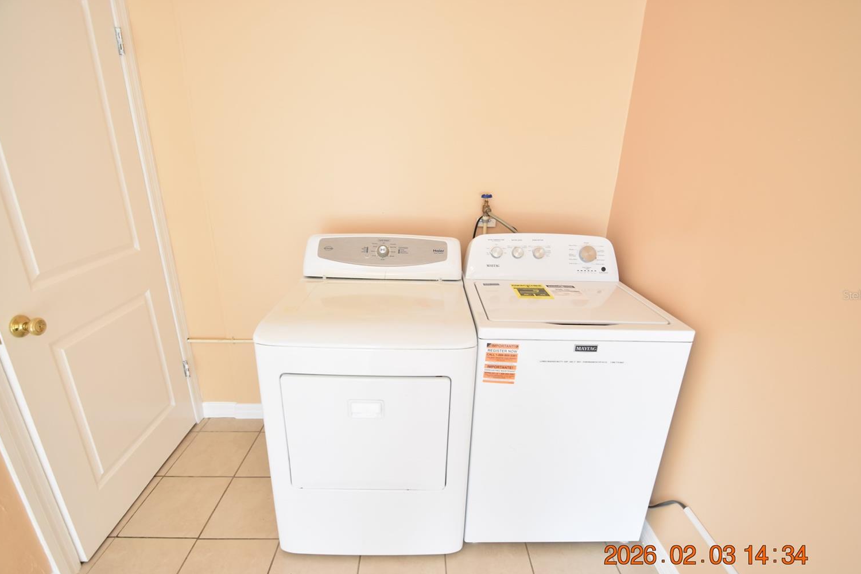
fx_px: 383
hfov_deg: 96.7
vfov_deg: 73.7
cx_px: 435
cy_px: 295
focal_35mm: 16
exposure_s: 1/90
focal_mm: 10
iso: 800
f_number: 3.5
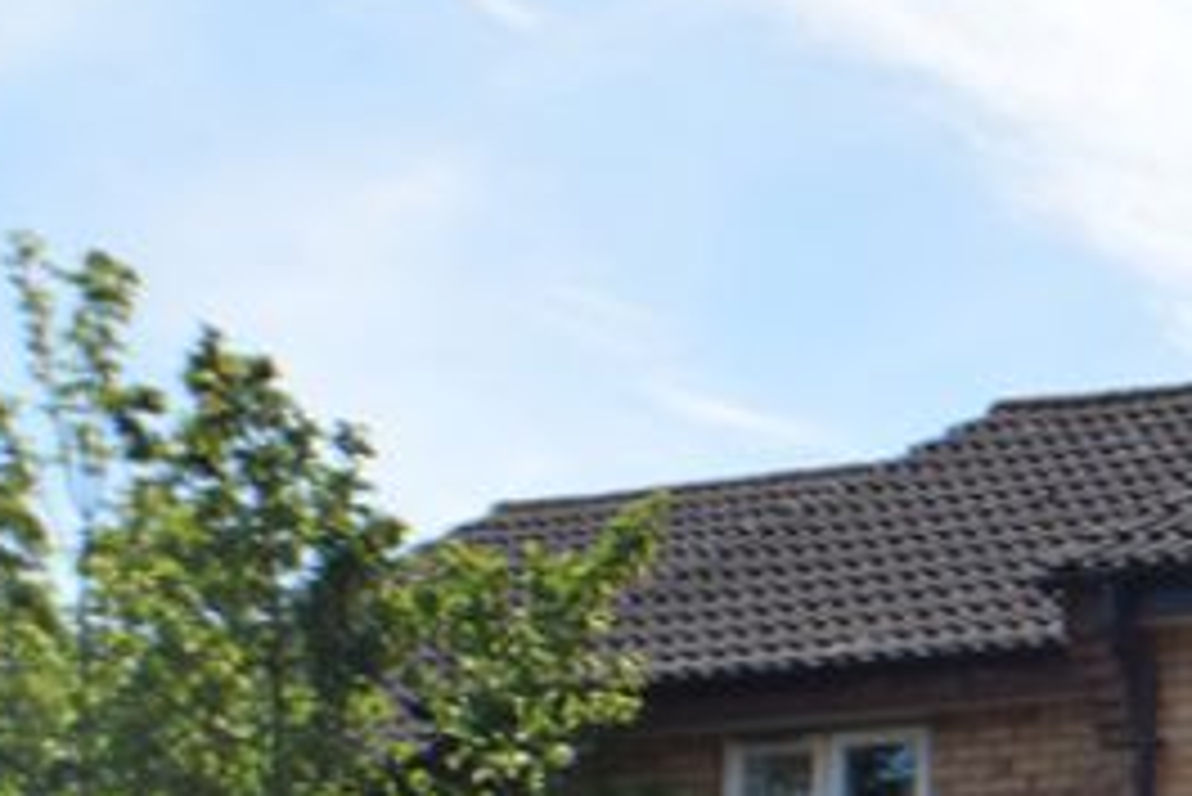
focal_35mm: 176
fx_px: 5836
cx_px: 2449
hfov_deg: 10.6
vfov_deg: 7.7
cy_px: 1165
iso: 100
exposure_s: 1/200
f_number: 10
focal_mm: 27
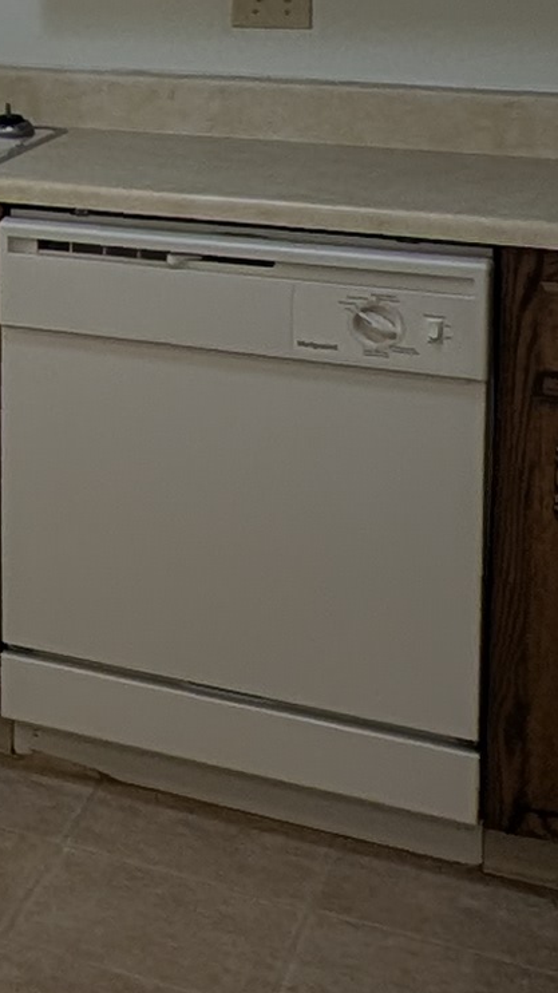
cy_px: -12
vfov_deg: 27.6
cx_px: -852
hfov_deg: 12.4
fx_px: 1895
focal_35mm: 72
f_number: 1.95
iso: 41
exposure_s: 1/126
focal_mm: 2.23
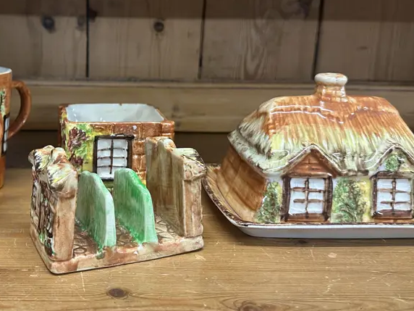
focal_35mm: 43
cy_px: 138
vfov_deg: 33.6
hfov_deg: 42.9
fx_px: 514
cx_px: 120
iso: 250
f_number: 1.78
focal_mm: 6.86
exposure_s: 1/50
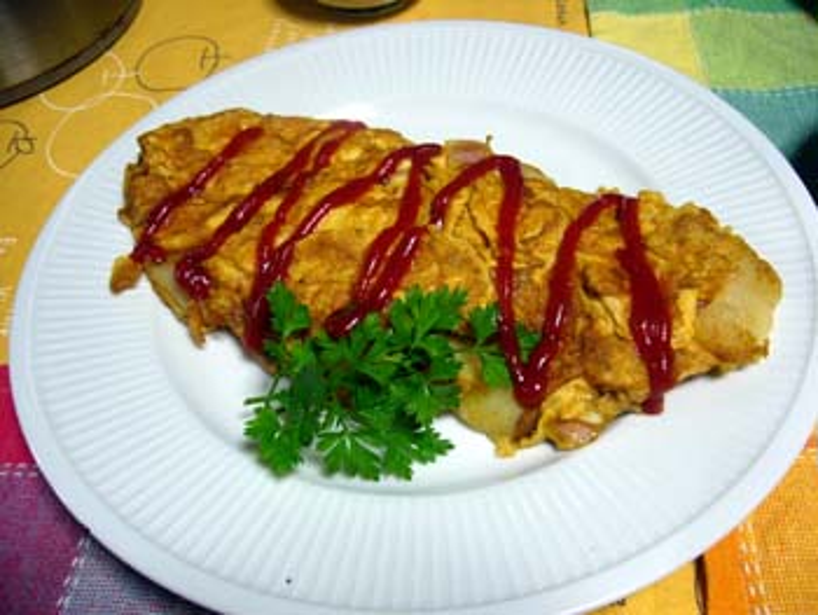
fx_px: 828
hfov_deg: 52.6
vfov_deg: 40.7
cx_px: 409
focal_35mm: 35
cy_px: 308
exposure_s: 1/8
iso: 80
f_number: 2.8
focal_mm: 5.8
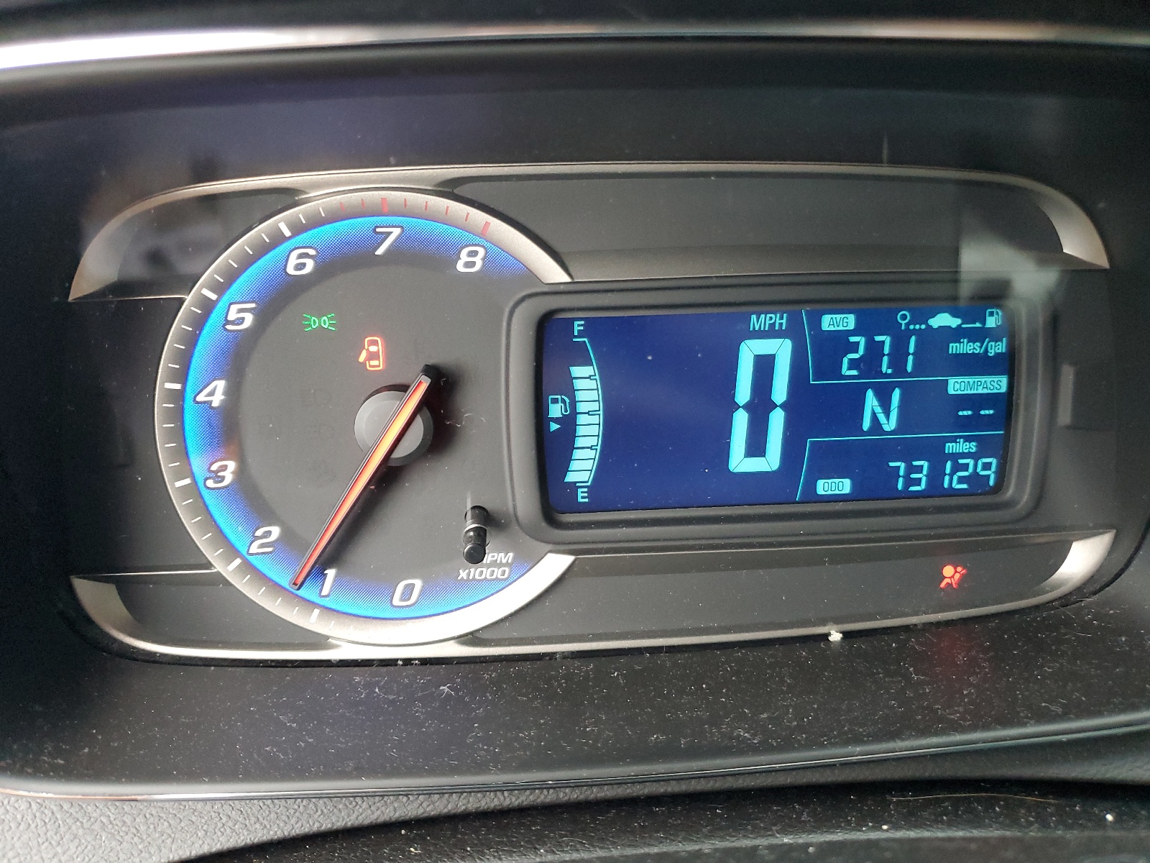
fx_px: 864
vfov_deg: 53.1
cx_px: 575
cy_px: 432
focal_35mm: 26
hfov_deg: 67.3
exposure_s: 1/60.2
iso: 300
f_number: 1.5
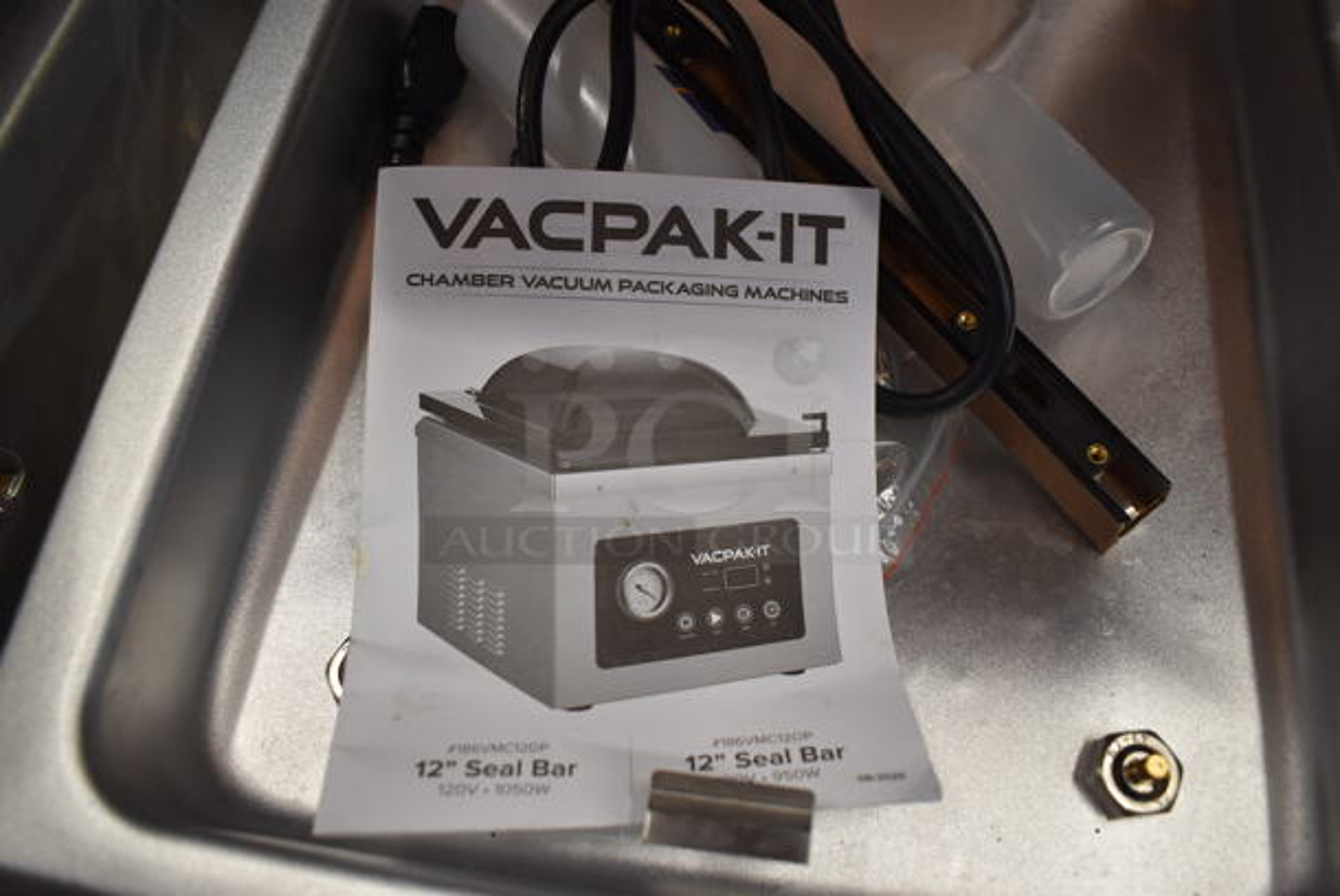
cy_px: 448
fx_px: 1006
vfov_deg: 48.0
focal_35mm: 27
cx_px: 670
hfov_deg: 67.3
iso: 1000
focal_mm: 18
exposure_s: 1/125
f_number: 3.5
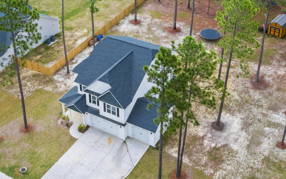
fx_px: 390
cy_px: 17
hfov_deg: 40.3
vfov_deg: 25.0
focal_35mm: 50
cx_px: 144
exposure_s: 1/20
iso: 100
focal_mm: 12.29
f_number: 8
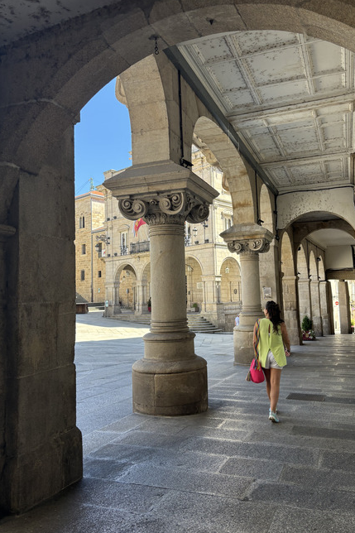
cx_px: 202
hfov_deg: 46.3
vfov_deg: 65.5
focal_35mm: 28
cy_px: 259
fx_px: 414
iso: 50
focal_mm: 5.96
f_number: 1.6
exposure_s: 1/488
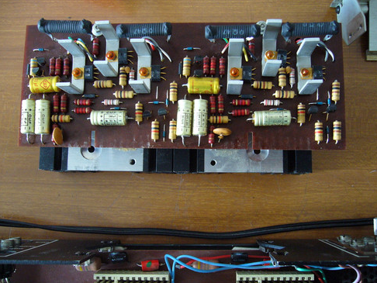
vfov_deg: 39.7
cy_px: 140
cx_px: 189
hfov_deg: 51.3
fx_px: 392
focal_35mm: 36
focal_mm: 5.8
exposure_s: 1/13
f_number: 2.8
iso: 200
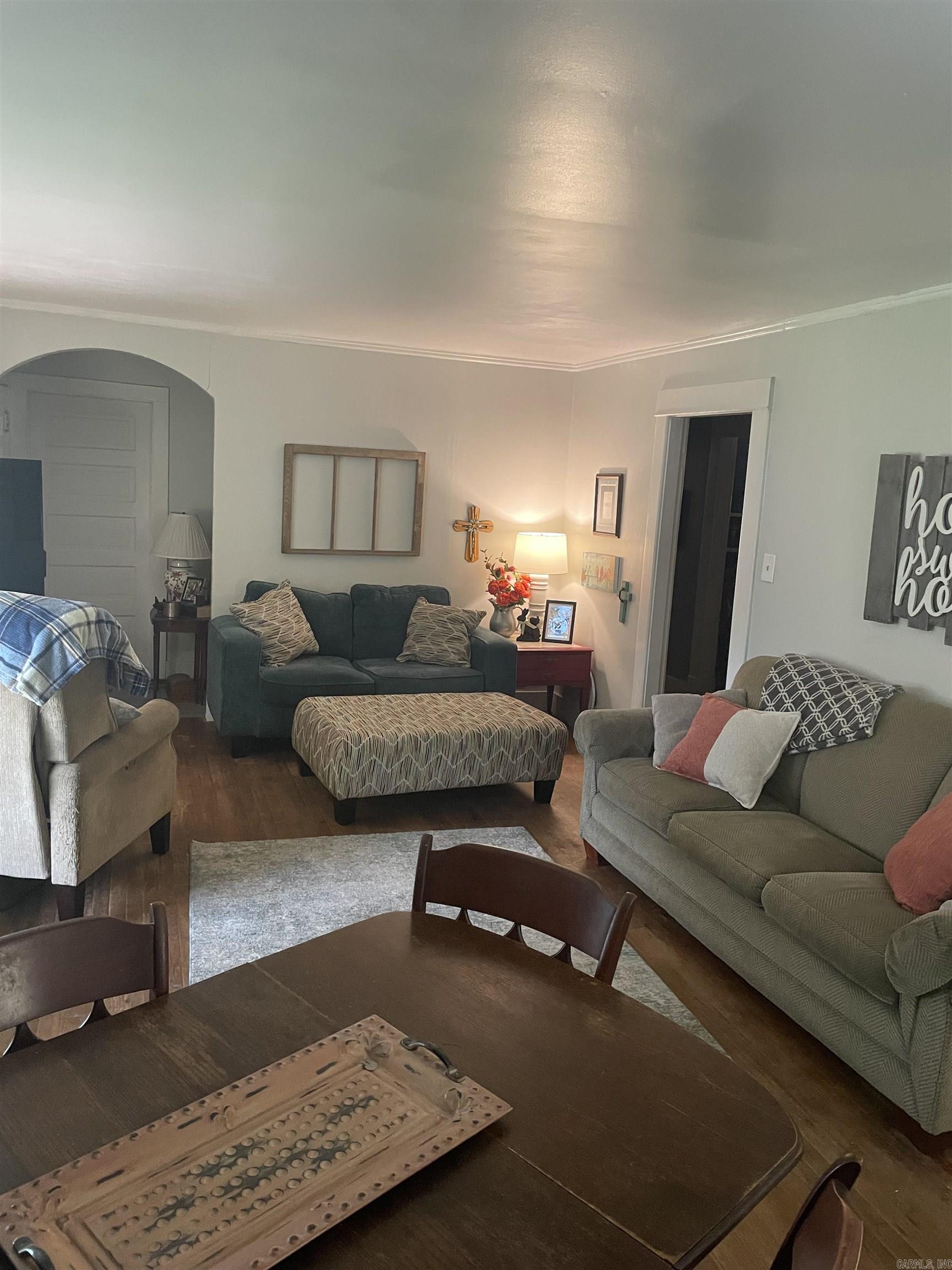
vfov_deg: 67.3
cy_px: 635
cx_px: 476
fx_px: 953
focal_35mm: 26
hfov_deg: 53.1
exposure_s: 1/60
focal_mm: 4.2
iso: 500
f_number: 1.6
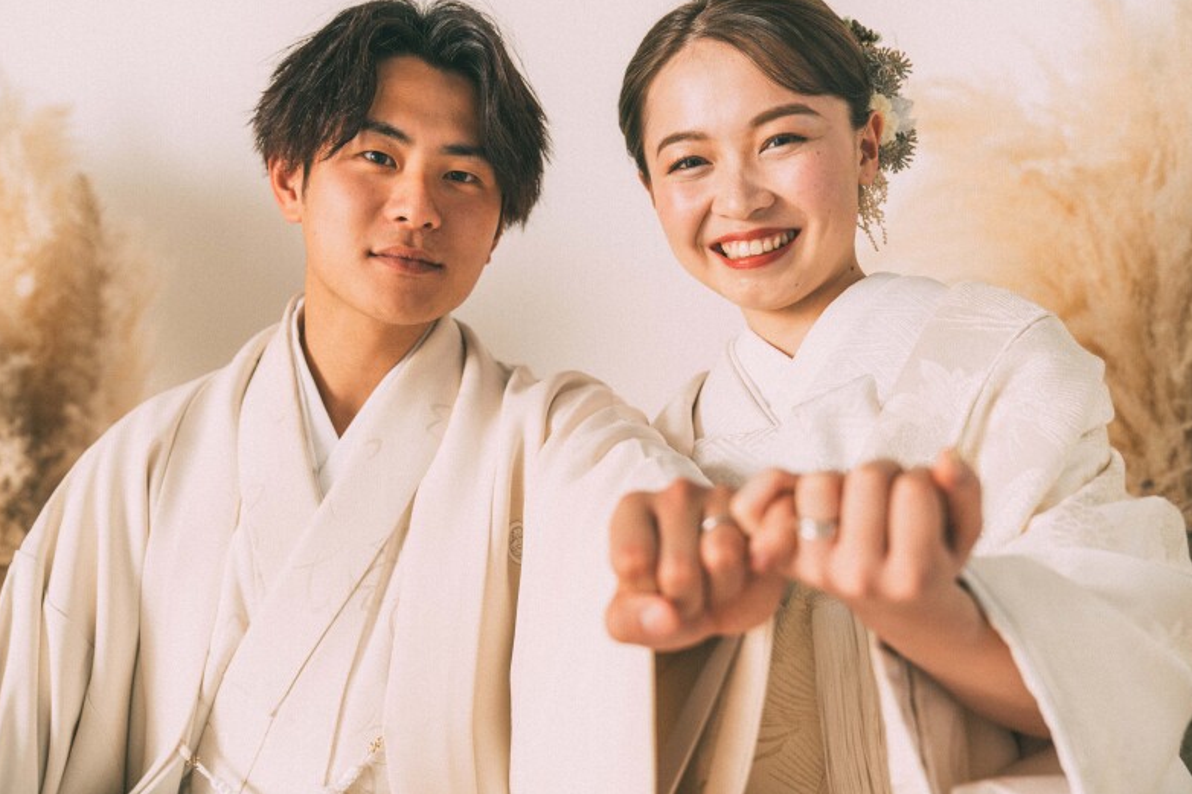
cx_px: 594
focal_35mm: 45
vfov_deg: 29.9
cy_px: 395
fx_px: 1490
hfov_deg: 43.6
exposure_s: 1/100
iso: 500
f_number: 3.5
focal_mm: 44
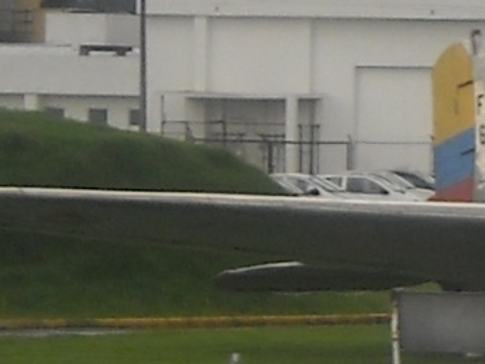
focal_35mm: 459
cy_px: -40
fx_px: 6431
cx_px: 729
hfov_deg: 4.3
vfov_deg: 3.2
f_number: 3.5
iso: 64
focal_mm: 9.87
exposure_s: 1/272
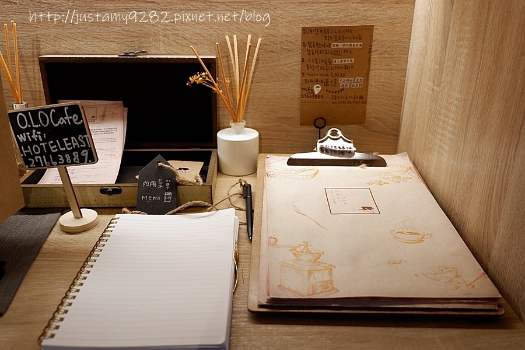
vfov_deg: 43.6
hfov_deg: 61.9
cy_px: 175
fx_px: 437
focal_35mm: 30
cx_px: 262
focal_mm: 20.1
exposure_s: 1/42
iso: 320
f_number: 3.8
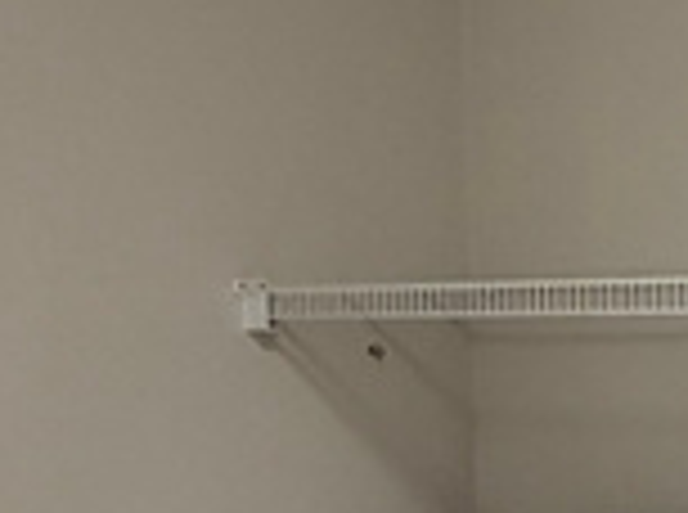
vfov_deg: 15.6
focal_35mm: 94
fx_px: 1864
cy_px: 315
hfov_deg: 19.5
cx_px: 854
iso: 320
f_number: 2.2
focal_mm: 2.22
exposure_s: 1/120
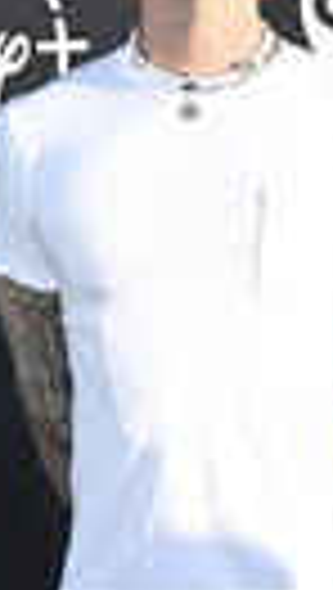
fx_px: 1752
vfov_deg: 18.7
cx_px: 464
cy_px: 567
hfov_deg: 10.6
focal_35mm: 112
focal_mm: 35
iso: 250
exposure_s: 1/320
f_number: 7.1
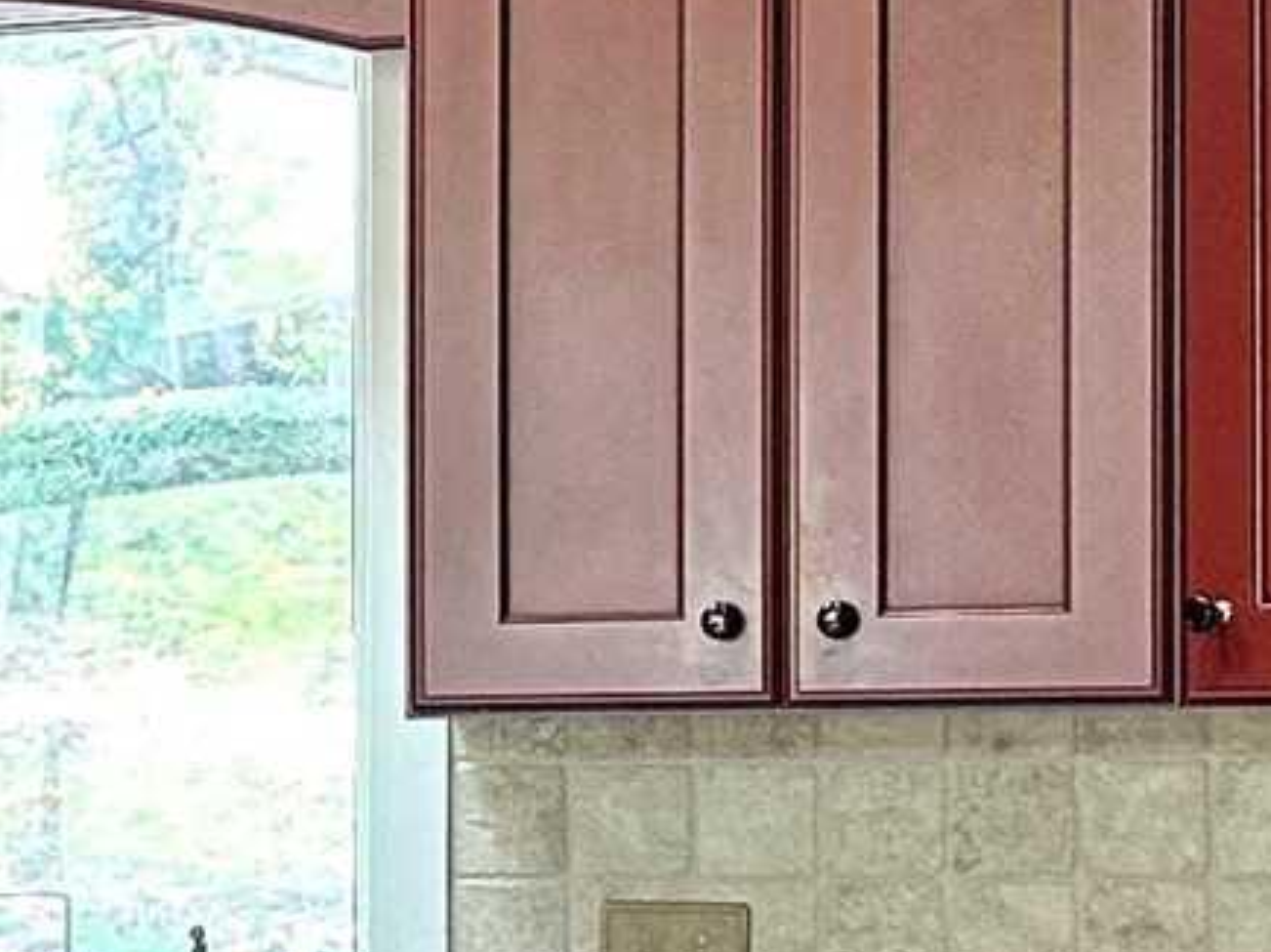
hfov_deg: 10.6
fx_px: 6238
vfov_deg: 8.7
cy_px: 949
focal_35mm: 170
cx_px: -1315
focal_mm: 6.86
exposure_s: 1/60
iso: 160
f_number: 1.78
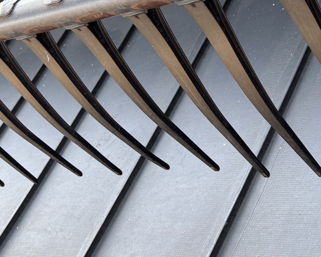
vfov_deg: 19.4
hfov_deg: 22.3
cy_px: 138
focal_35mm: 79
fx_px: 751
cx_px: 383
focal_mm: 5.96
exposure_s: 1/121
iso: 50
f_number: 1.6
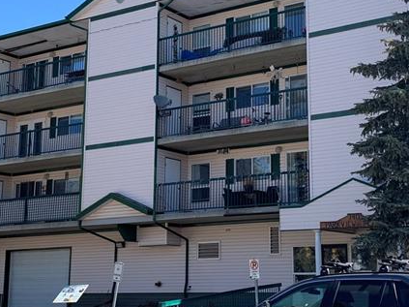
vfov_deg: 23.2
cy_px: 128
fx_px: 744
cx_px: 254
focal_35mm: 63
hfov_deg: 30.6
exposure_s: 1/1176
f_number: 1.8
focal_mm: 4.25
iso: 25
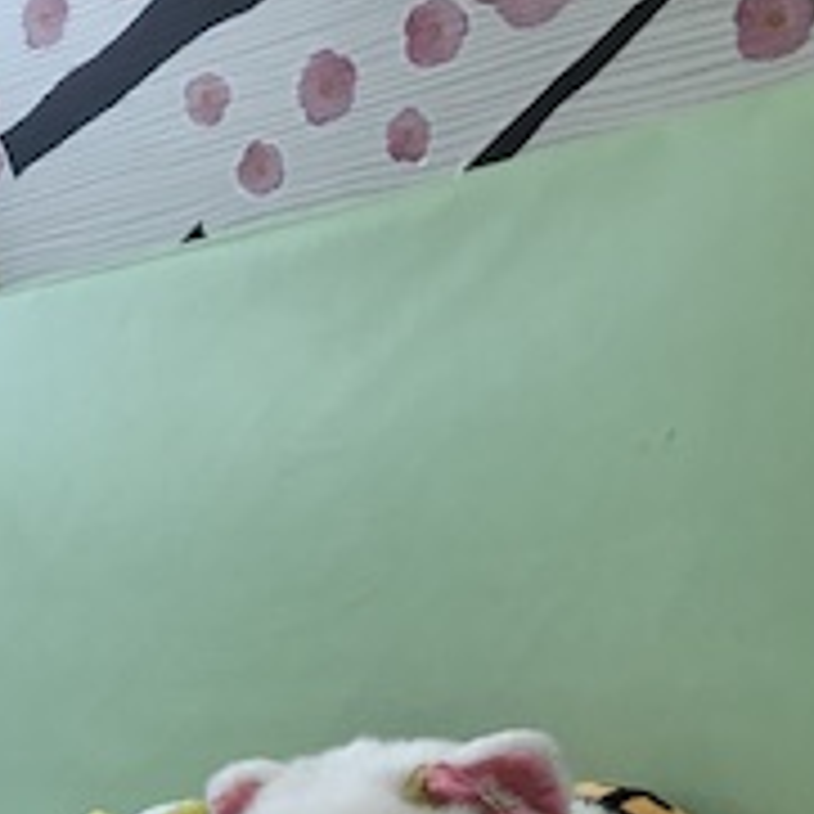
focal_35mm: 82
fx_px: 2182
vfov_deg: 20.8
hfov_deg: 19.9
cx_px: -144
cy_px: 684
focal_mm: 3.99
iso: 40
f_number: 1.8
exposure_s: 1/17
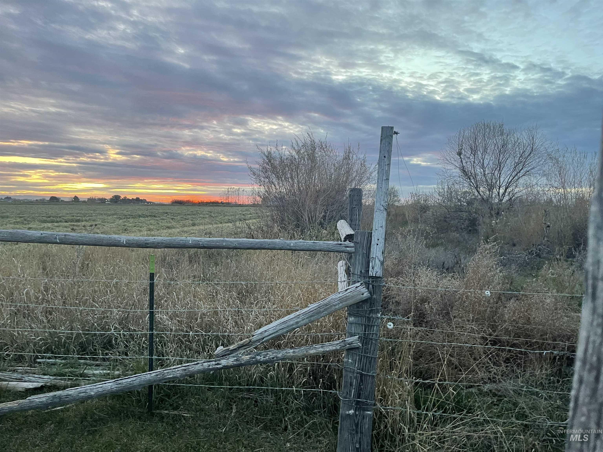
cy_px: 226
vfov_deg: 53.1
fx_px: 453
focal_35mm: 26
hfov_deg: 67.3
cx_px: 302
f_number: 1.6
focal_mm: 5.1
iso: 200
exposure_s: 1/60
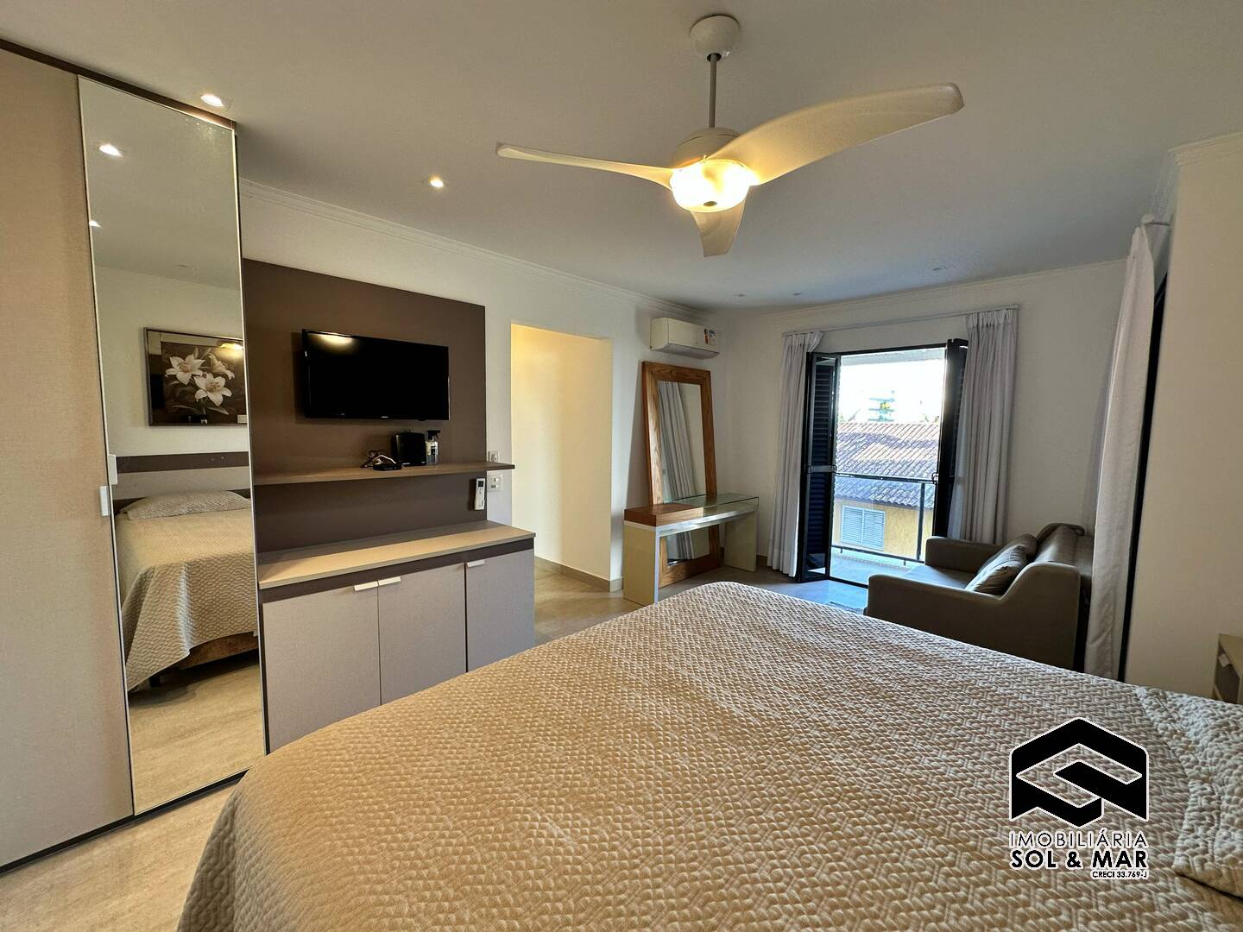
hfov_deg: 102.1
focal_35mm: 14
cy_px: 466
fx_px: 503
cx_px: 622
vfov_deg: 85.7
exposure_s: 1/120
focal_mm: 2.22
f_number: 2.2
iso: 100
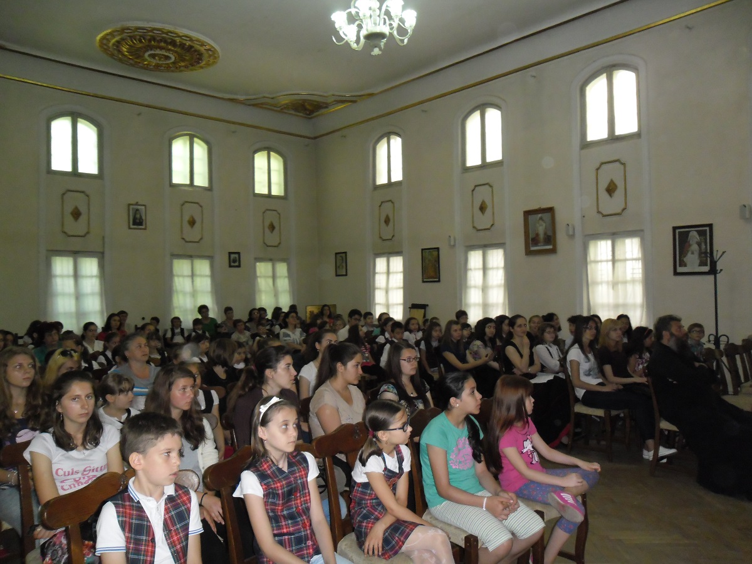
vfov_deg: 51.4
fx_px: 587
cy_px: 282
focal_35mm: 27
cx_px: 376
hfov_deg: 65.3
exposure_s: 1/45
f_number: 3.5
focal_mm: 4.9
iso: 400
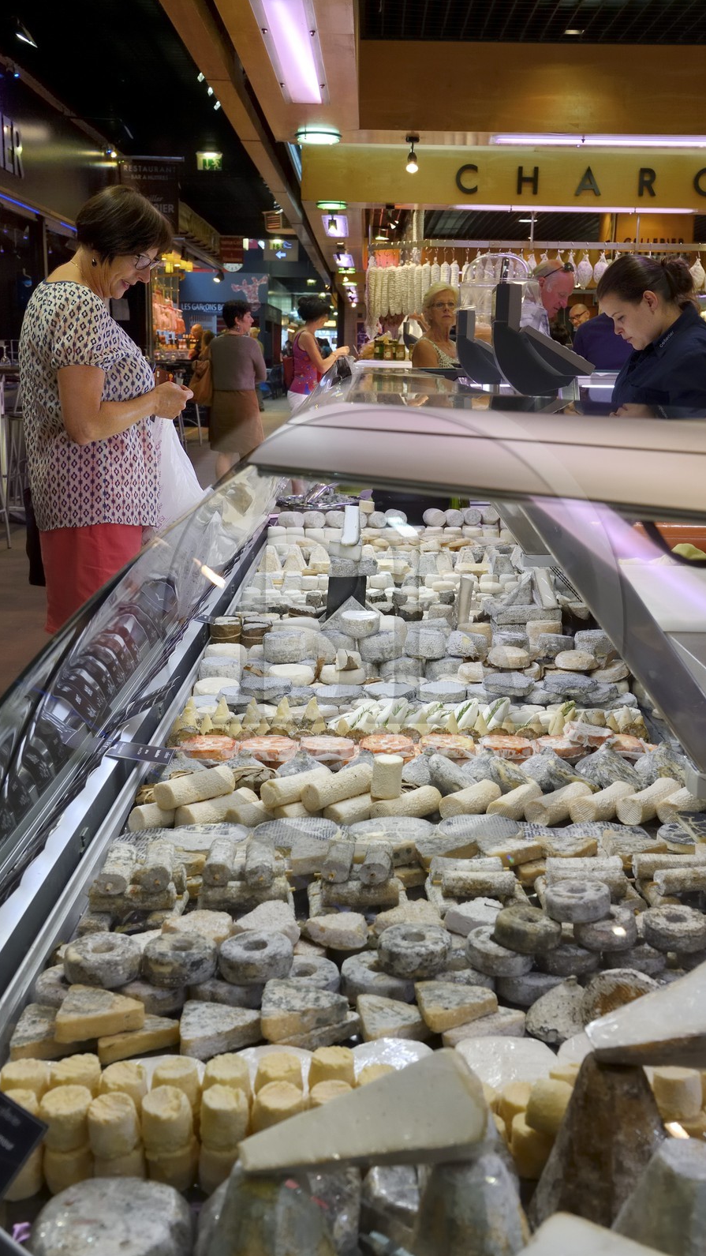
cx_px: 379
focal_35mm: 40
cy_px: 628
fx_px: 1331
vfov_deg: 50.5
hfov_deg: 29.7
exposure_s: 1/80
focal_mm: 38
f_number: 8
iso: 800
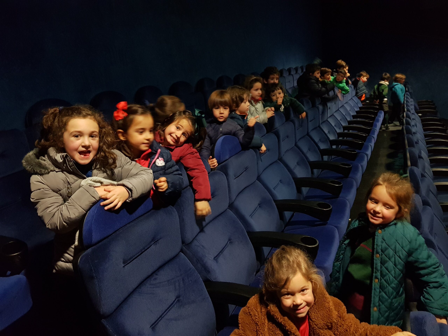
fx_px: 336
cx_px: 224
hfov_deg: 67.3
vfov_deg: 53.1
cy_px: 168
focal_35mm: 26
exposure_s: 1/10
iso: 400
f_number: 1.7
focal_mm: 4.2
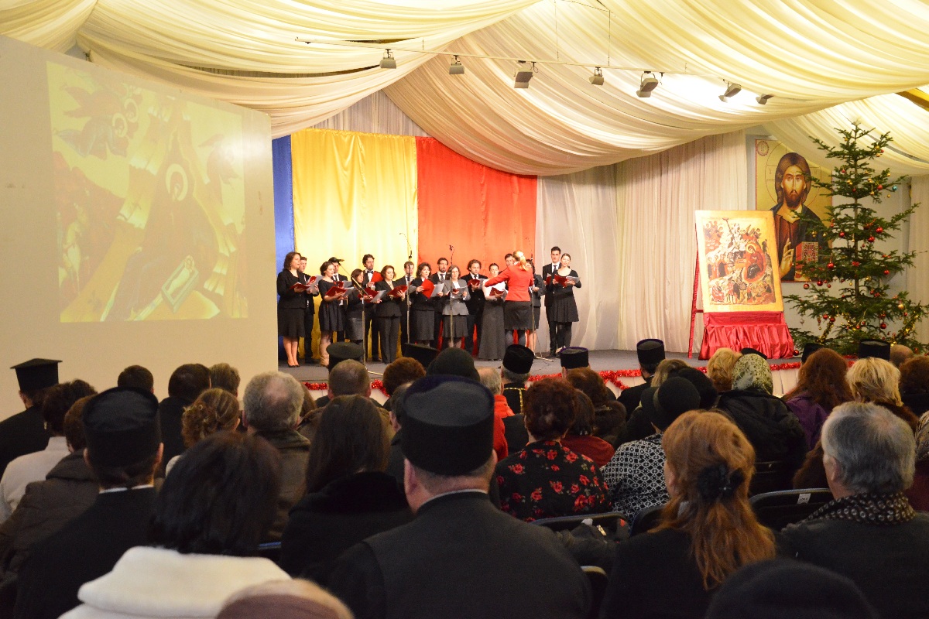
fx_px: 1161
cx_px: 464
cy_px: 310
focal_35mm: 45
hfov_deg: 43.6
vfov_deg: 29.9
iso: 4000
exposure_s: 1/80
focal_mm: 30
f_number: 4.5
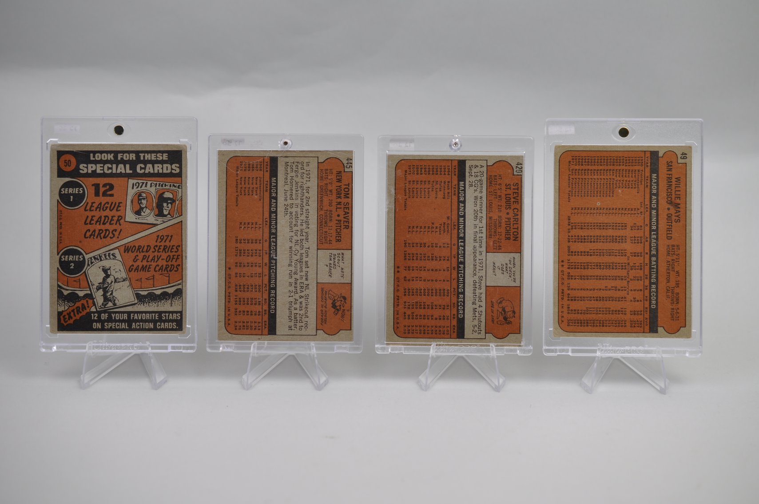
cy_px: 252
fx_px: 1263
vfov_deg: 22.6
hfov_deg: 33.4
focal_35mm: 60
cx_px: 380
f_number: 4.5
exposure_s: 1/80
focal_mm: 40
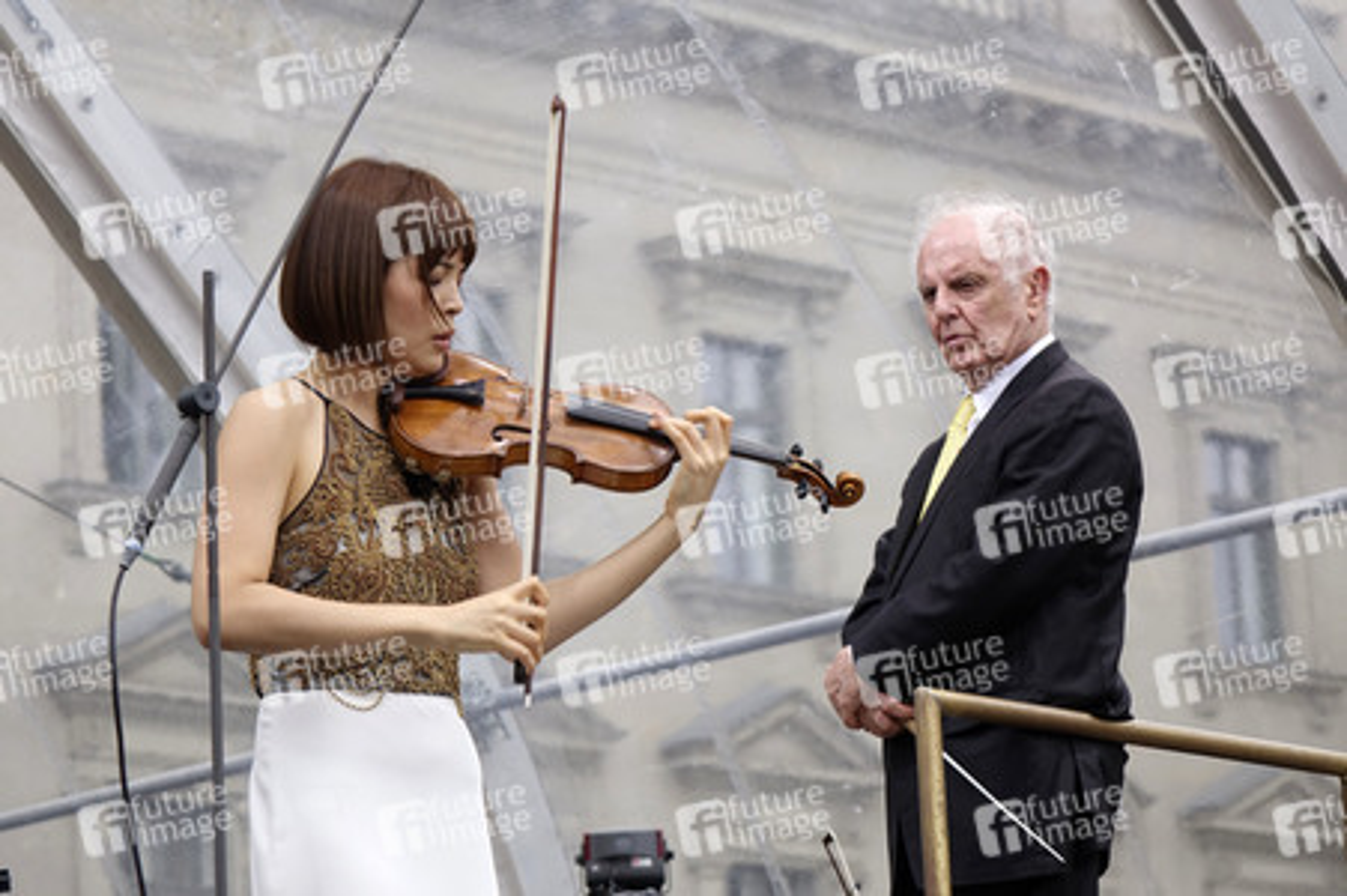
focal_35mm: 164
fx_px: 6132
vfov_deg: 8.4
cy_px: 448
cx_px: 674
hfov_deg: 12.5
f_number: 4.5
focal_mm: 60.04
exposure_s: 1/320
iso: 200
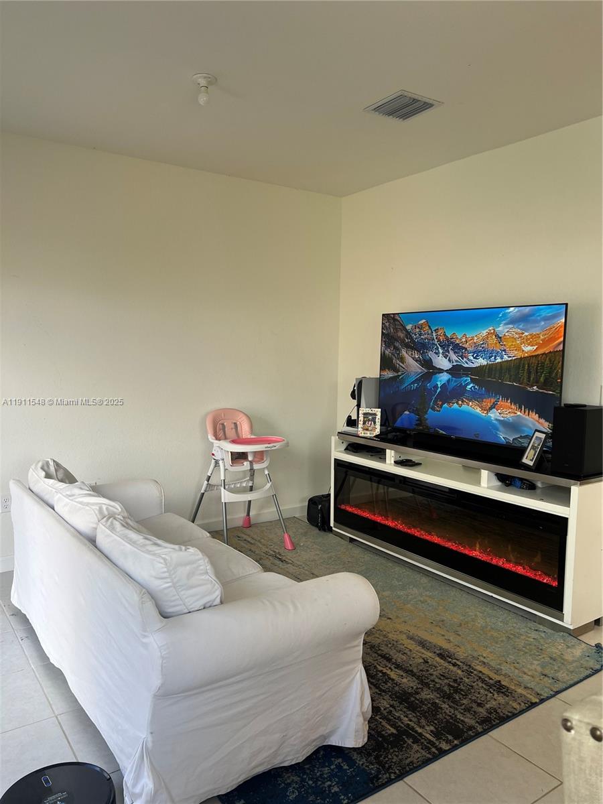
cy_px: 402
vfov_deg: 67.3
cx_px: 302
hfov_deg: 53.1
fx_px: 604
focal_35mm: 26
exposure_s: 1/120
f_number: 1.5
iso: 64
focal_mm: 5.7
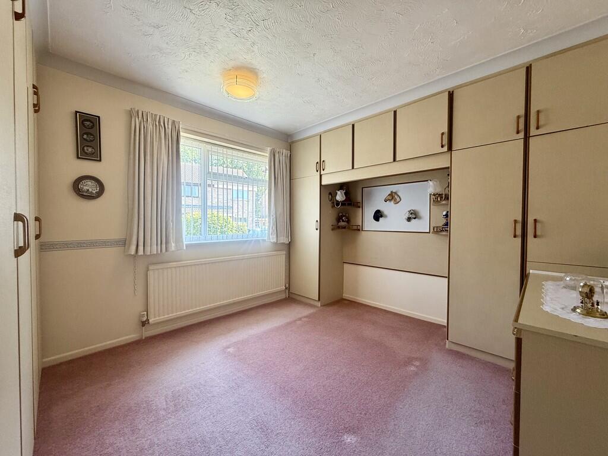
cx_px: 304
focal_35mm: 14
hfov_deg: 102.1
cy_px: 228
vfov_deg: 85.7
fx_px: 246
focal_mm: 2.22
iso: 160
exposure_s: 1/100
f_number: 2.2
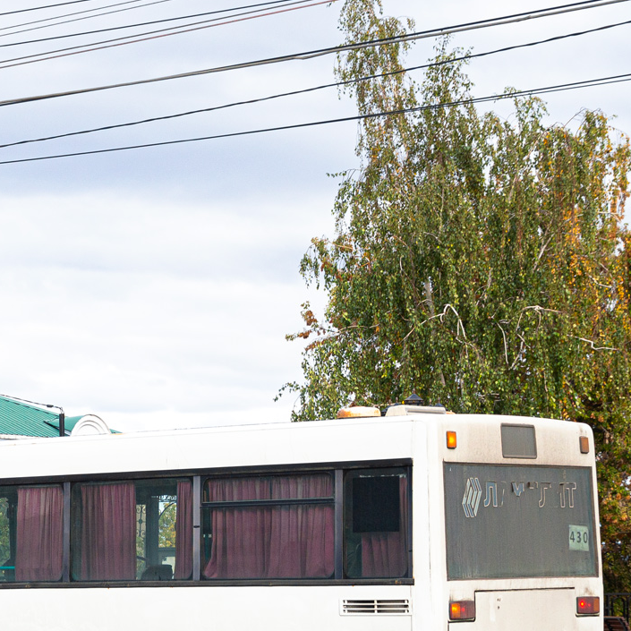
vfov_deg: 16.9
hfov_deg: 16.7
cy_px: 426
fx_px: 2124
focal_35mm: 103
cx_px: 93
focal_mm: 38
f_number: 5.6
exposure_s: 1/500
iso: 100
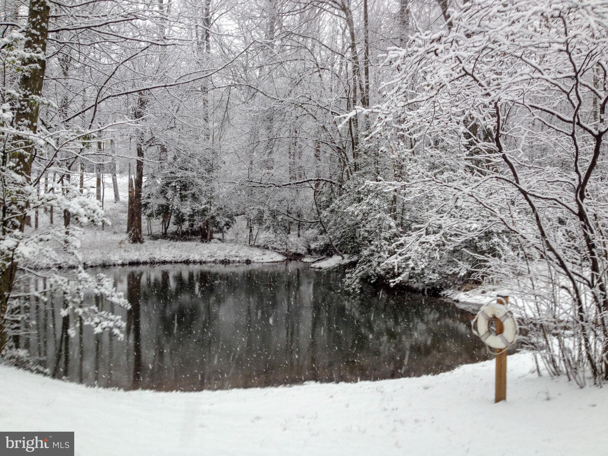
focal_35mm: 35
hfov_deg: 52.6
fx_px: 615
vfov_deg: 40.7
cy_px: 228
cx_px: 304
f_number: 2.4
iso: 50
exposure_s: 1/40
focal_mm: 4.28
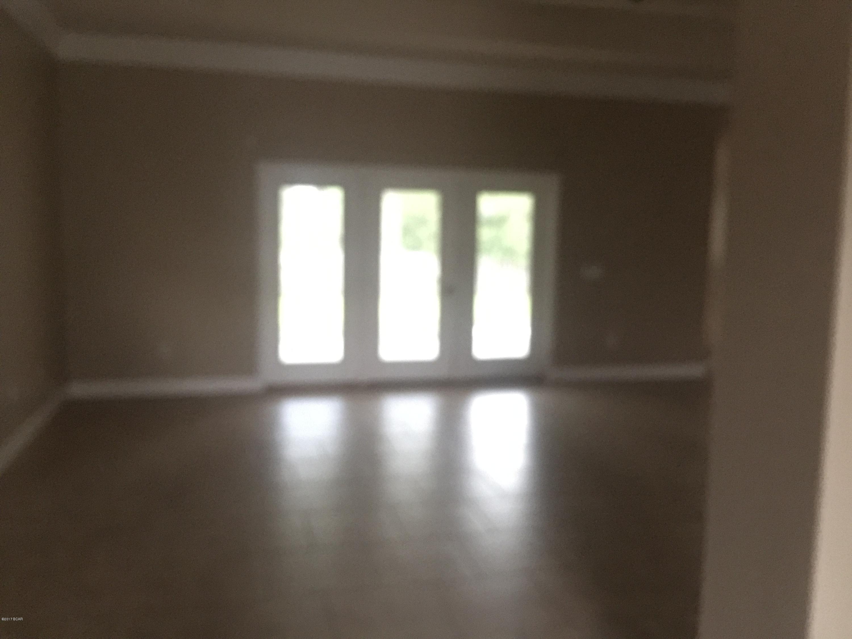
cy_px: 320
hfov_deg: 61.7
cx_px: 426
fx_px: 714
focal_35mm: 29
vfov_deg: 48.2
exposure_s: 1/4
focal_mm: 4.15
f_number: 2.2
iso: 400
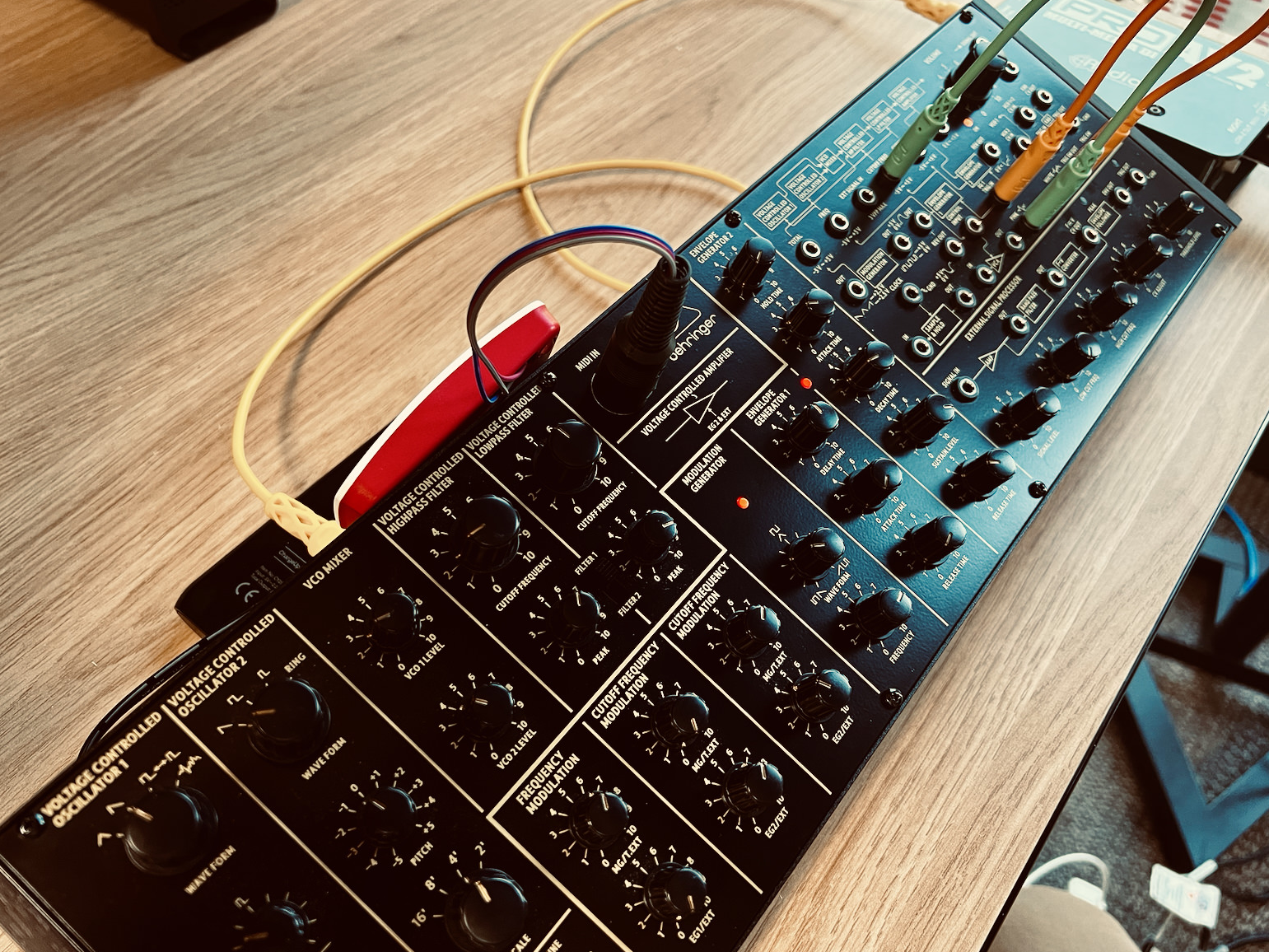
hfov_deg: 65.3
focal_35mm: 27
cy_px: 483
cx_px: 638
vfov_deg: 51.4
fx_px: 990
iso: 200
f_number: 1.5
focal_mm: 5.7
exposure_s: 1/60
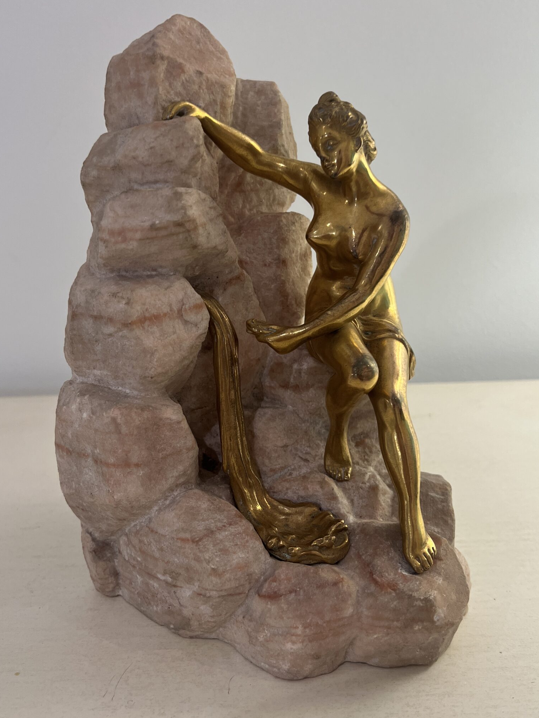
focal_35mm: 33
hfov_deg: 42.9
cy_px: 381
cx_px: 264
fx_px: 685
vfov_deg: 55.3
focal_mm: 5.7
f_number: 1.5
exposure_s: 1/100
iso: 125
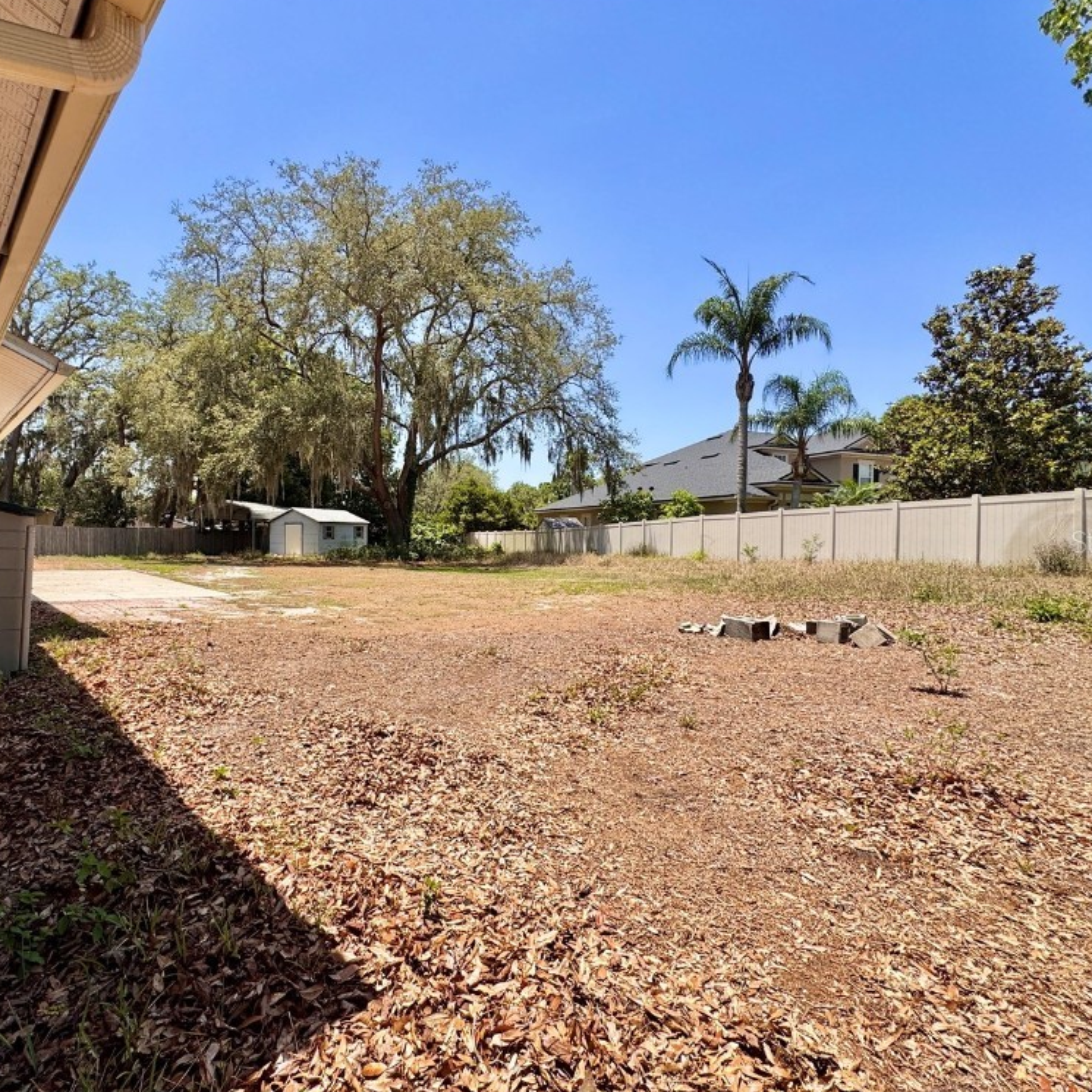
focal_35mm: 17
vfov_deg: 84.0
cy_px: 541
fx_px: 607
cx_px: 459
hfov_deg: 83.3
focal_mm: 2.22
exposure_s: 1/1506
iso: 40
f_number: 2.2
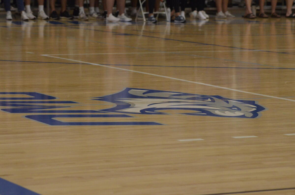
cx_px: 148
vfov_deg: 9.1
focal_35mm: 150
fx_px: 1227
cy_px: 98
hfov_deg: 13.7
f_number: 5.6
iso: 4000
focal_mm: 100
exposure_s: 1/640
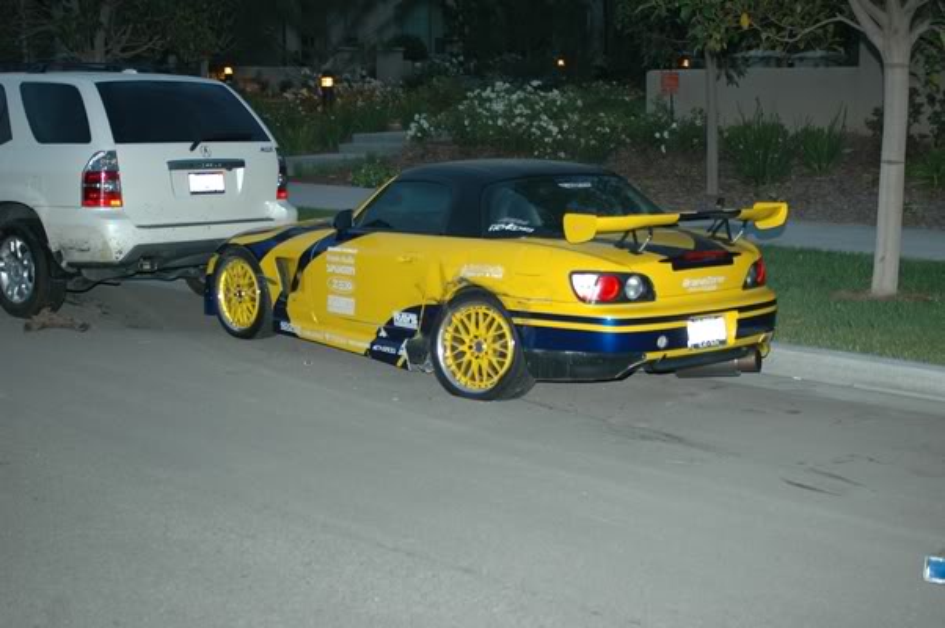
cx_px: 472
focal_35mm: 57
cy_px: 314
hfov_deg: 35.1
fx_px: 1495
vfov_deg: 23.7
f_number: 2.8
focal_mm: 38
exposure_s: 1/60
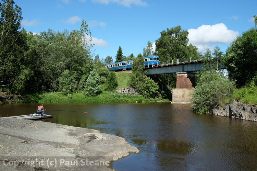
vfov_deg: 37.9
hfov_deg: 54.4
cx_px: 128
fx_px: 250
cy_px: 86
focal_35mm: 35
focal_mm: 23.3
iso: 200
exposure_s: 1/420
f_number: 7.1
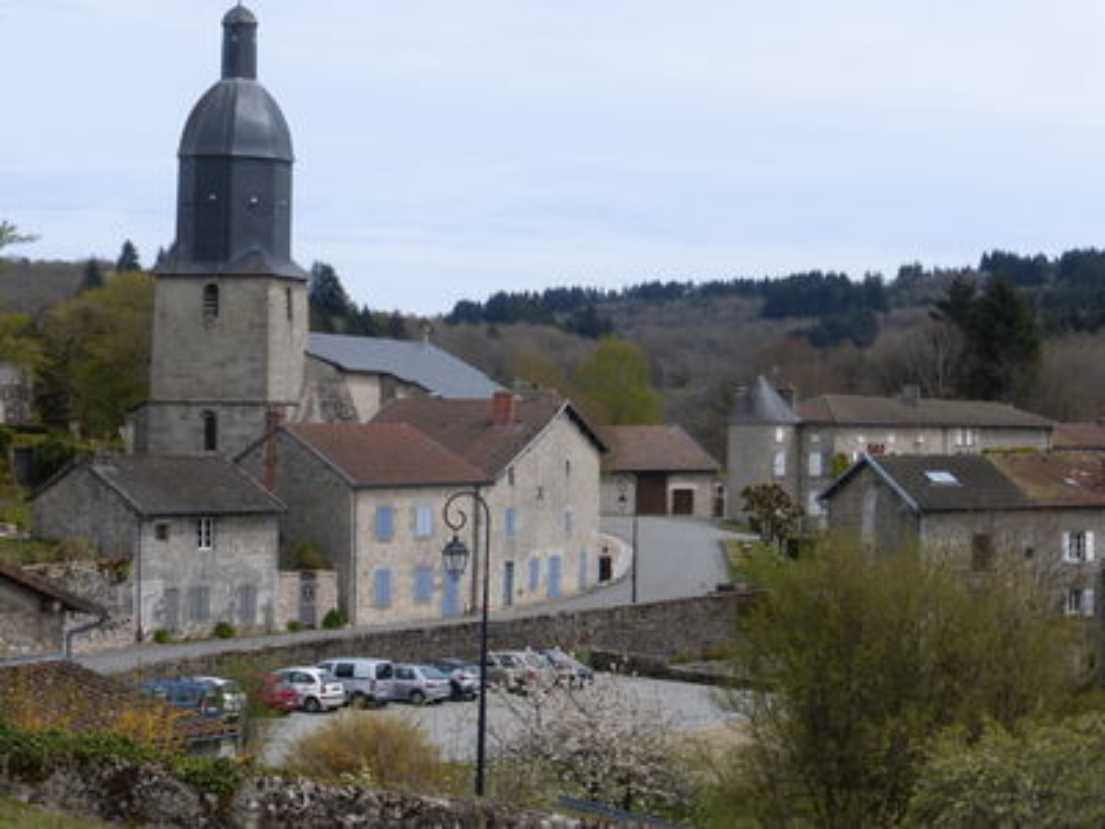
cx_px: 552
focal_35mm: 74
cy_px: 414
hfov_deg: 26.3
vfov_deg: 19.9
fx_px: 2362
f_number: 5
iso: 100
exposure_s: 1/500
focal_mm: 12.5
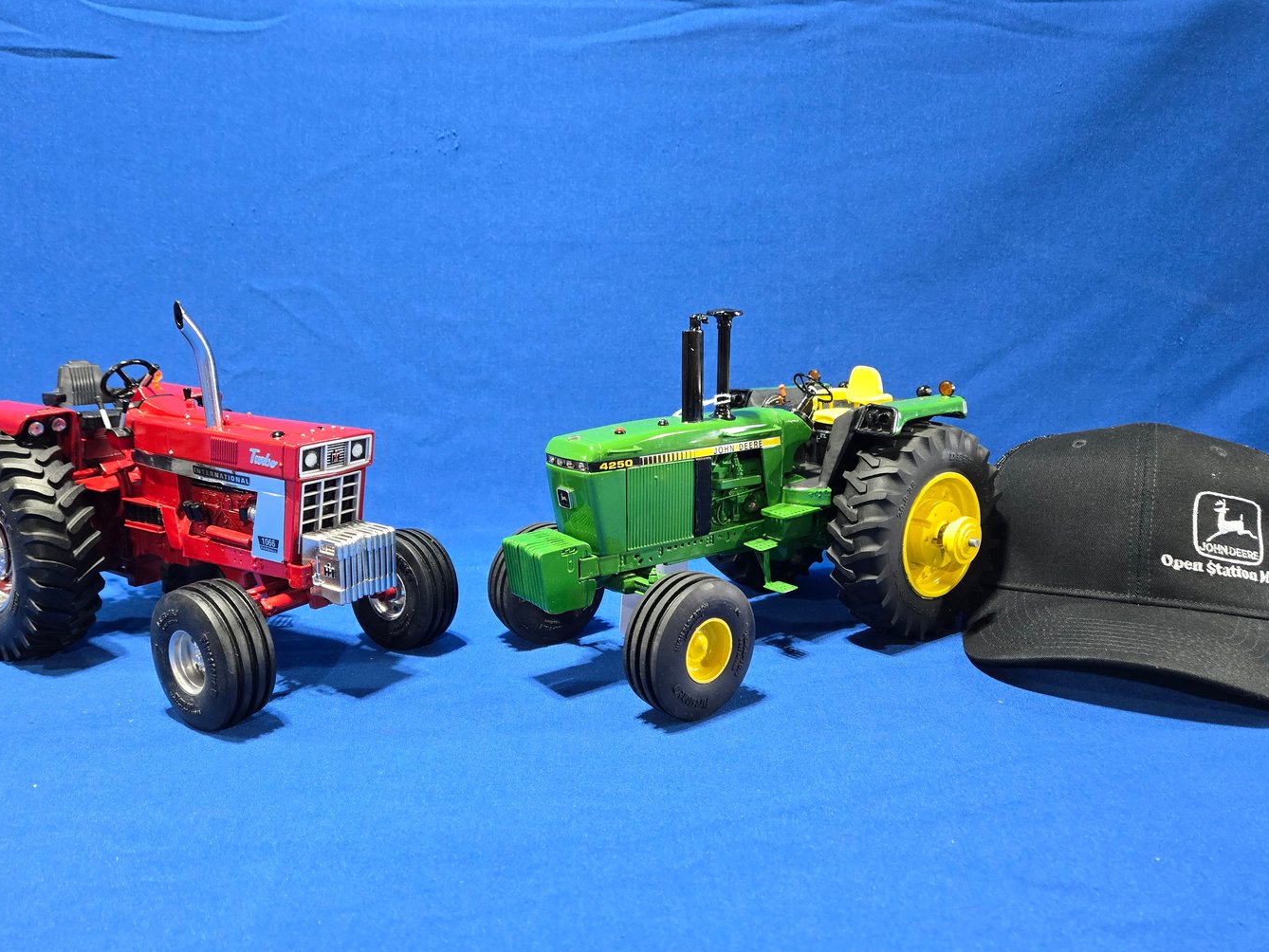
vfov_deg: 53.0
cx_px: 638
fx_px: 953
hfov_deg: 67.3
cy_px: 433
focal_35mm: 26
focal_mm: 5.4
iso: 640
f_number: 1.8
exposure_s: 1/120
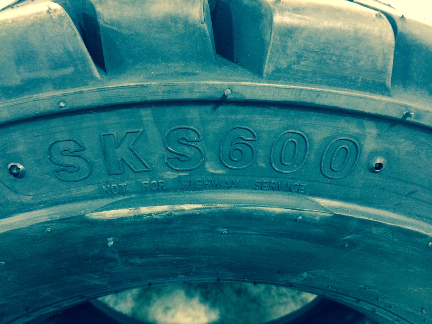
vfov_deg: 46.8
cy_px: 162
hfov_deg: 60.0
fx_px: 374
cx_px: 216
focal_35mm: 30
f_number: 2.2
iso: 400
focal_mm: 4.12
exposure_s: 1/15
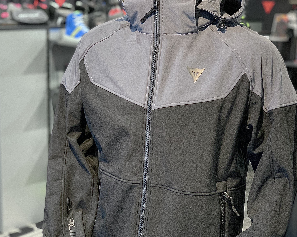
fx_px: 615
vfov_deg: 21.8
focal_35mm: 70
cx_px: 152
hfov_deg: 27.1
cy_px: 134
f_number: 2.4
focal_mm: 6
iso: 160
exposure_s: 1/60
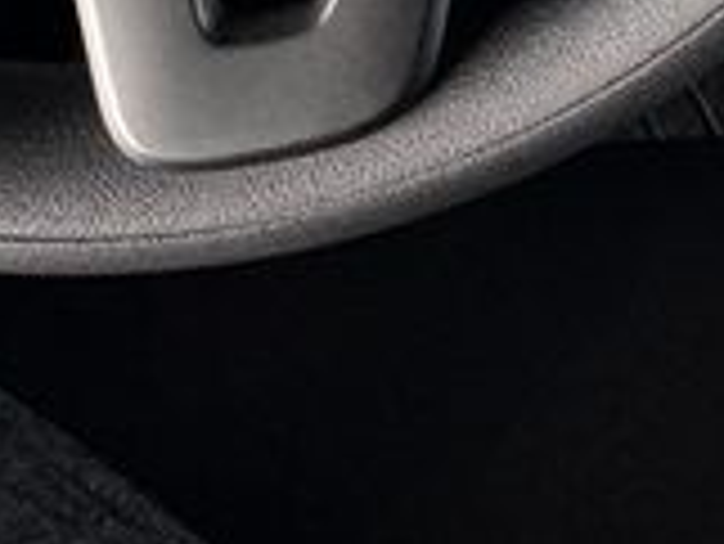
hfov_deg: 18.2
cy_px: -944
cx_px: 1241
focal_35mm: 89
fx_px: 1863
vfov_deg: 11.7
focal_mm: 2.22
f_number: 2.2
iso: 160
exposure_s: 1/50
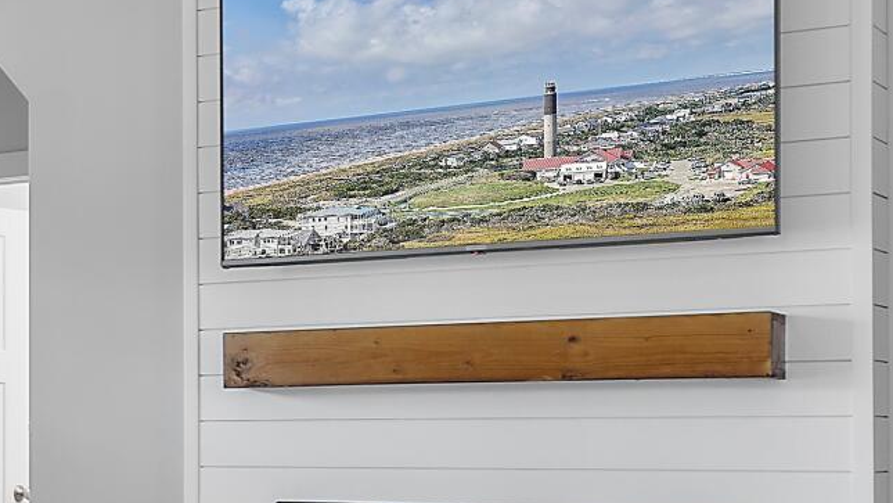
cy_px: 506
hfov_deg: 23.2
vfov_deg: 15.2
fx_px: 1847
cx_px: -354
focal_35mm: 78
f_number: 4.8
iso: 100
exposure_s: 1/3
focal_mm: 11
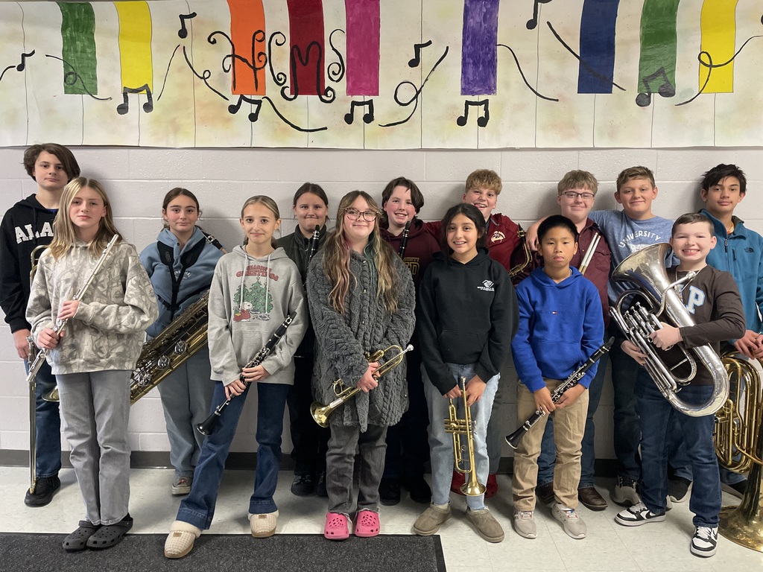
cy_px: 286
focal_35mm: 26
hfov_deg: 67.3
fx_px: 573
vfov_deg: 53.1
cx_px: 382
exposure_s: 1/60
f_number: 1.6
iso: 320
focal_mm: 4.2
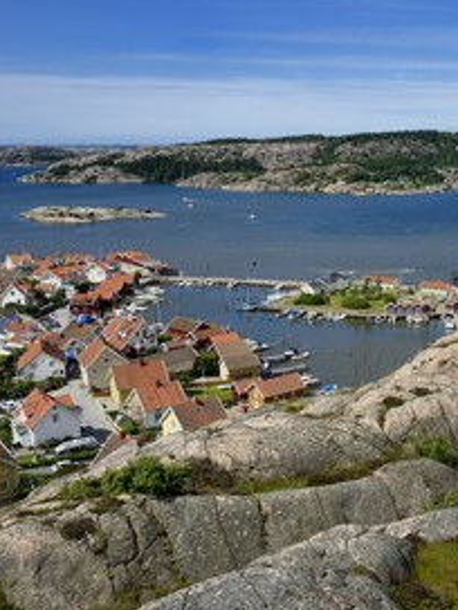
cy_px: 303
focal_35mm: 46
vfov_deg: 41.2
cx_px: 447
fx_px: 811
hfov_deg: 29.6
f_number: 11
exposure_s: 1/400
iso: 200
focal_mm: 31
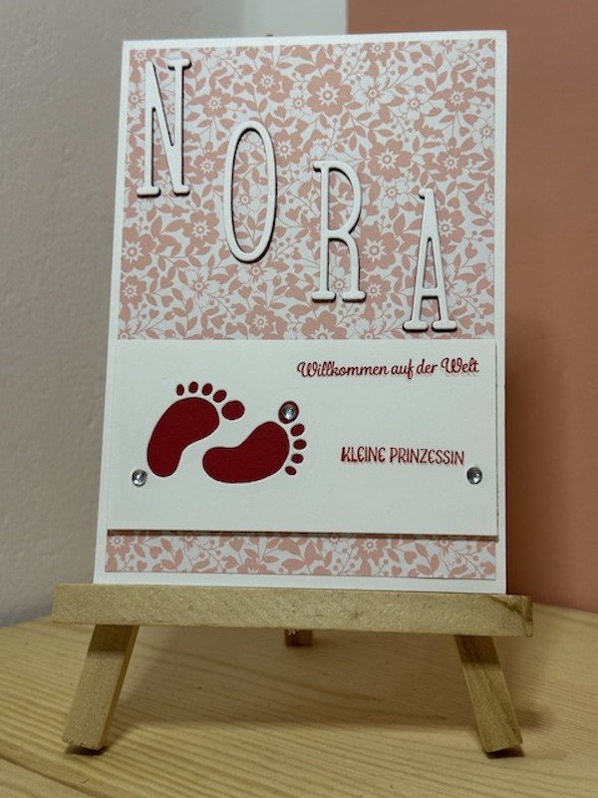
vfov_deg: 39.7
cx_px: 299
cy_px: 399
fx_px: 1106
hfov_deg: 30.3
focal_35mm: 48
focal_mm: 6.86
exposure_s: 1/69
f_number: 1.78
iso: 80
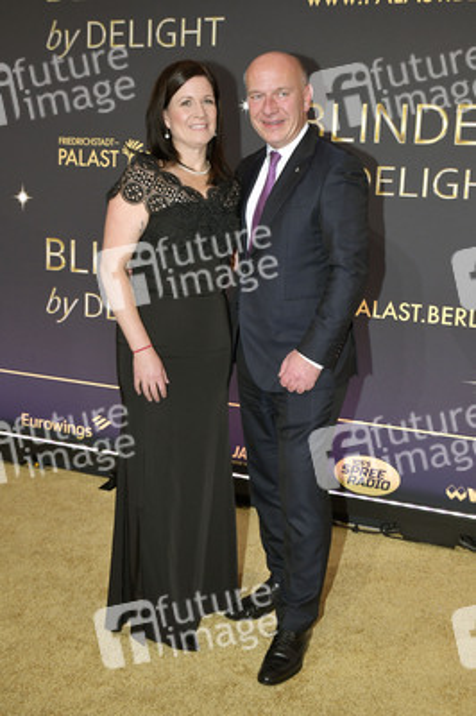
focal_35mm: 36
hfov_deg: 36.8
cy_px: 358
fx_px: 715
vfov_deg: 53.2
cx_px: 238
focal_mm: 36
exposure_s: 1/250
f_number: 6.3
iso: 1250
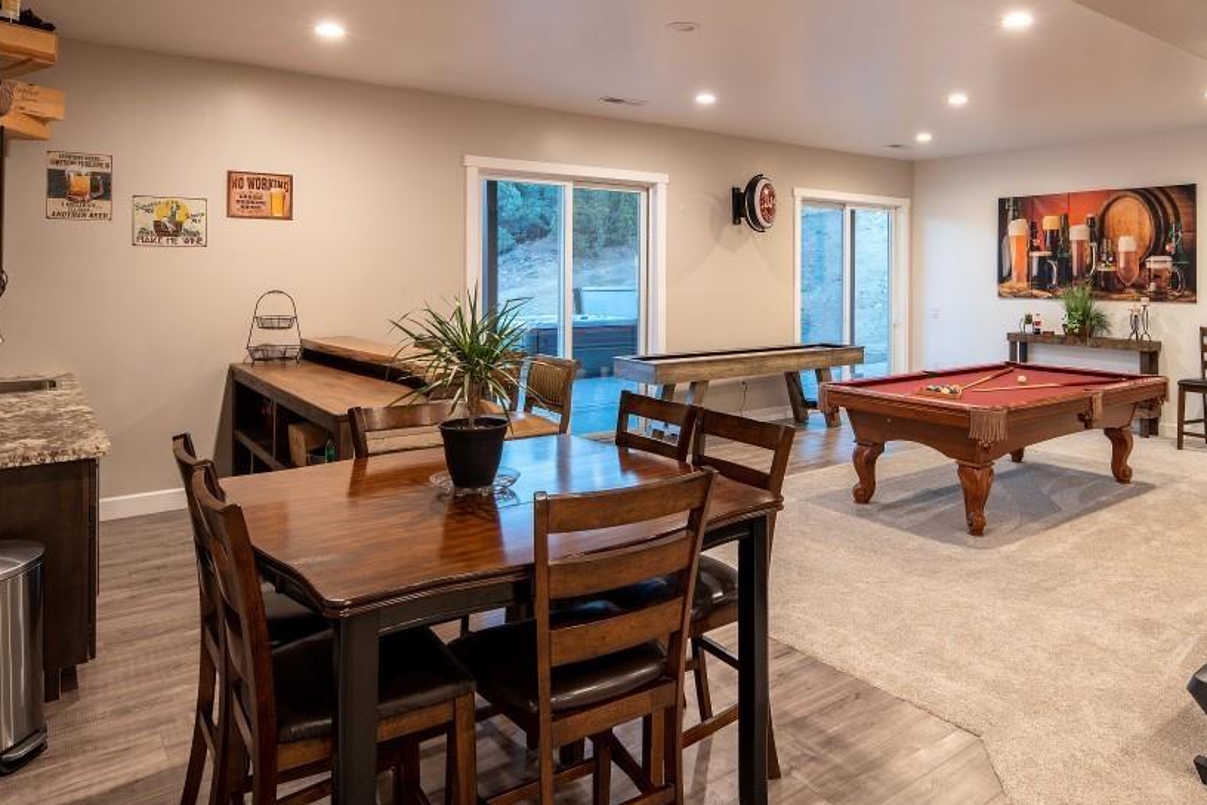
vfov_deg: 53.1
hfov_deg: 73.2
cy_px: 370
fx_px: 805
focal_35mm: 24
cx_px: 704
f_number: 8
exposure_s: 1/4
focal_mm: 17
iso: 400
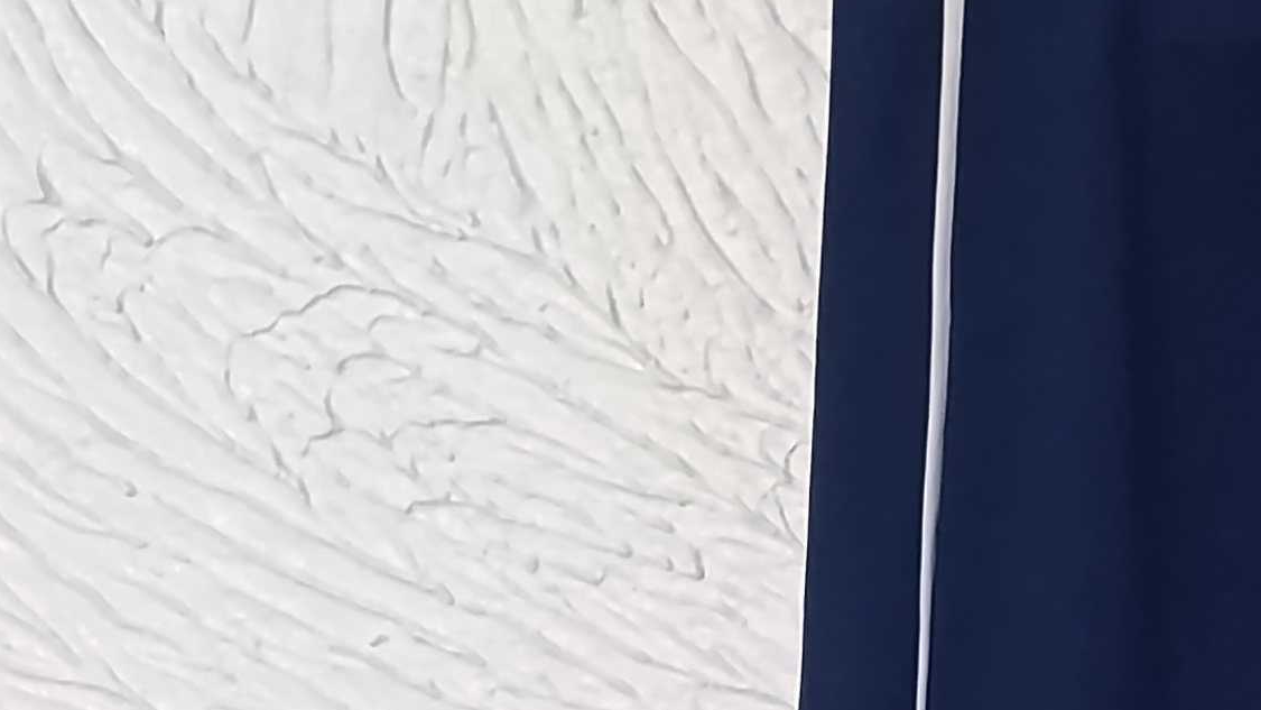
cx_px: 1502
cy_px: -90
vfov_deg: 13.0
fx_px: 3043
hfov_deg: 21.7
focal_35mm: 91
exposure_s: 1/120
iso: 1000
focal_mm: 6.14
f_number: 1.6
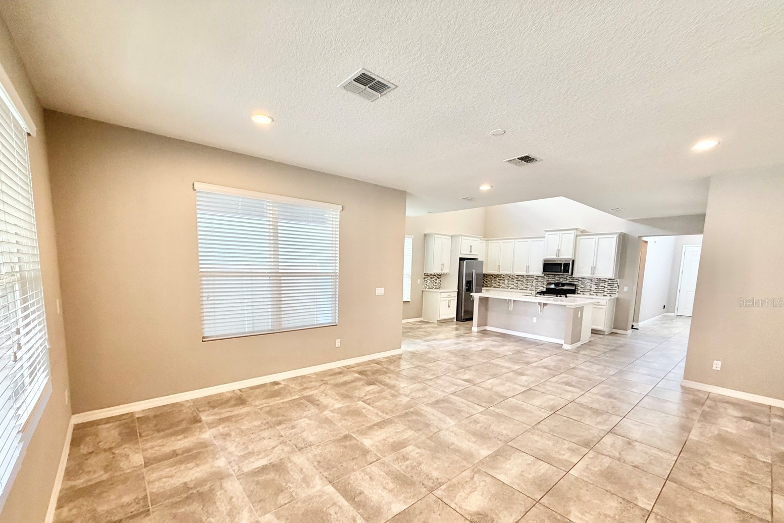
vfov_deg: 76.8
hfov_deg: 100.4
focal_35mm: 15
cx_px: 382
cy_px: 302
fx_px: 327
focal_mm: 2.22
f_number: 2.2
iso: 320
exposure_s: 1/120
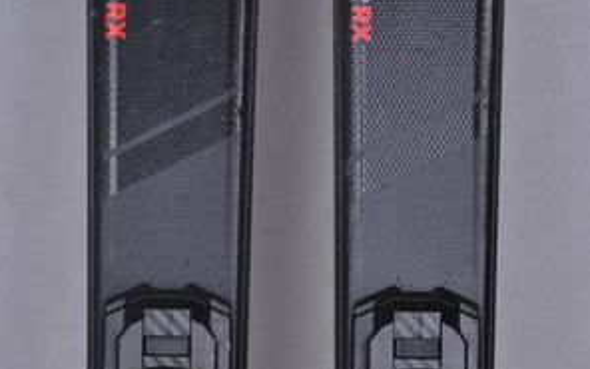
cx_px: 296
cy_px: 162
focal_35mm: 244
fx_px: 3920
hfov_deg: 8.6
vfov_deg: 5.4
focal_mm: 105
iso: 3200
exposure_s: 1/125
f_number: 9.5
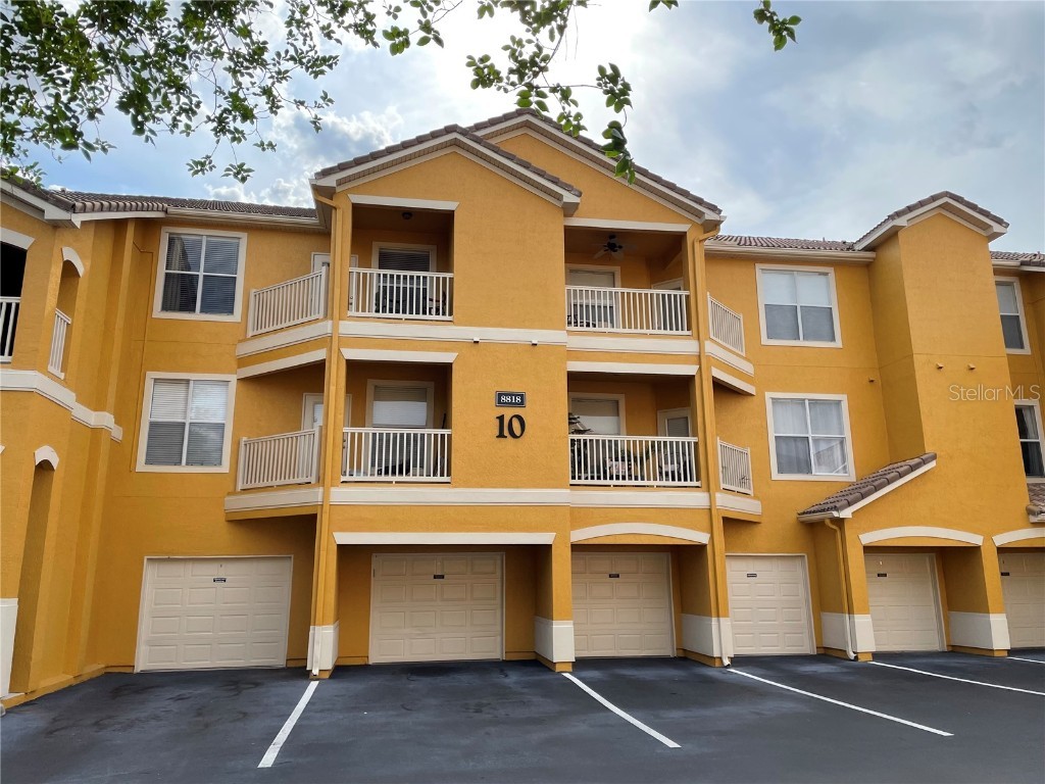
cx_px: 522
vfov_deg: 53.1
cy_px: 392
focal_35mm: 26
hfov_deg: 67.3
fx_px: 785
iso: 32
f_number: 1.6
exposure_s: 1/2353
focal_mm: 4.2
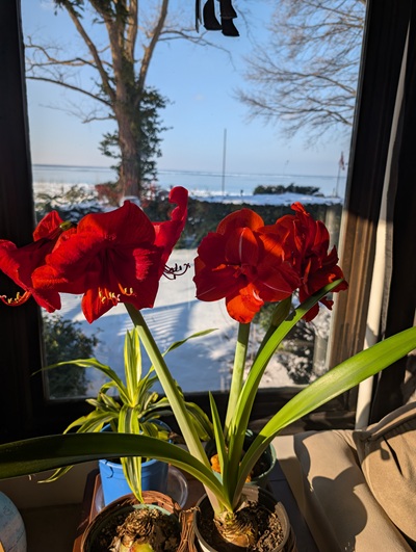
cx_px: 208
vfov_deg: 71.5
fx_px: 383
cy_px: 276
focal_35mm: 24
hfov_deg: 57.0
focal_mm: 6.9
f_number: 1.68
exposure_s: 1/763
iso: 19
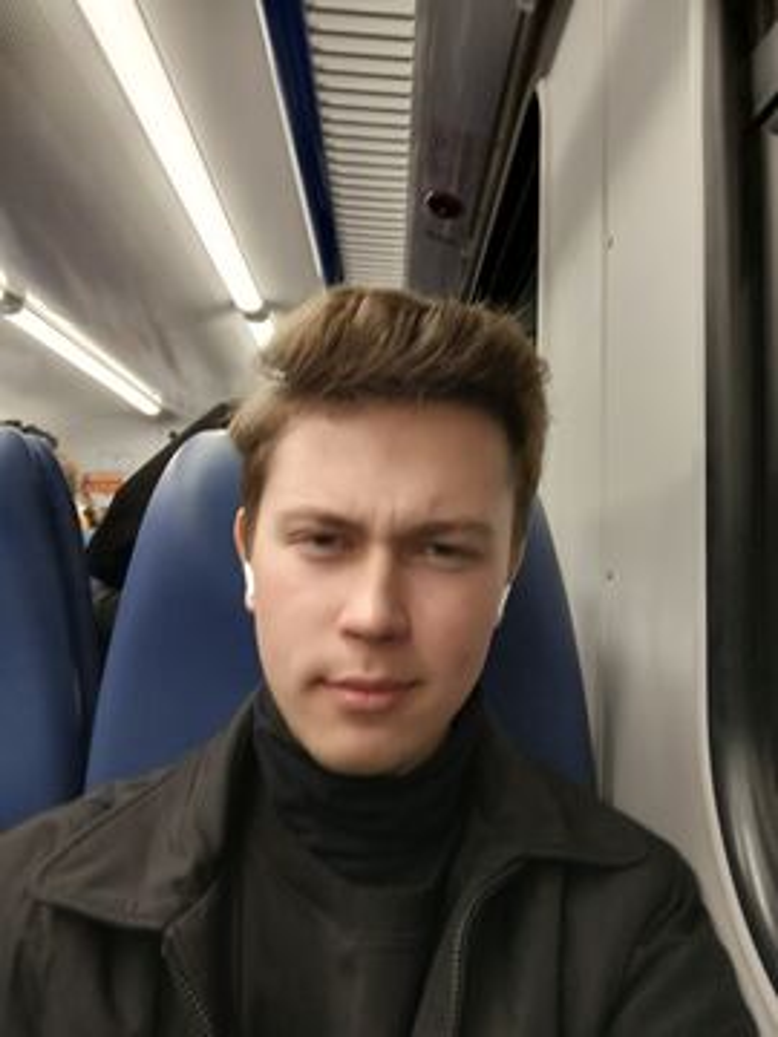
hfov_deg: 54.9
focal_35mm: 25
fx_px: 749
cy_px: 518
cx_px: 389
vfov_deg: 69.4
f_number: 2.45
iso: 1205
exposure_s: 1/25
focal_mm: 3.9
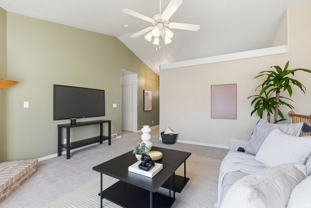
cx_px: 156
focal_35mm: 16
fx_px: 138
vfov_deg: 73.8
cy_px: 104
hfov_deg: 96.7
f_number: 10
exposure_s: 1/40
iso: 100
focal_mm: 16
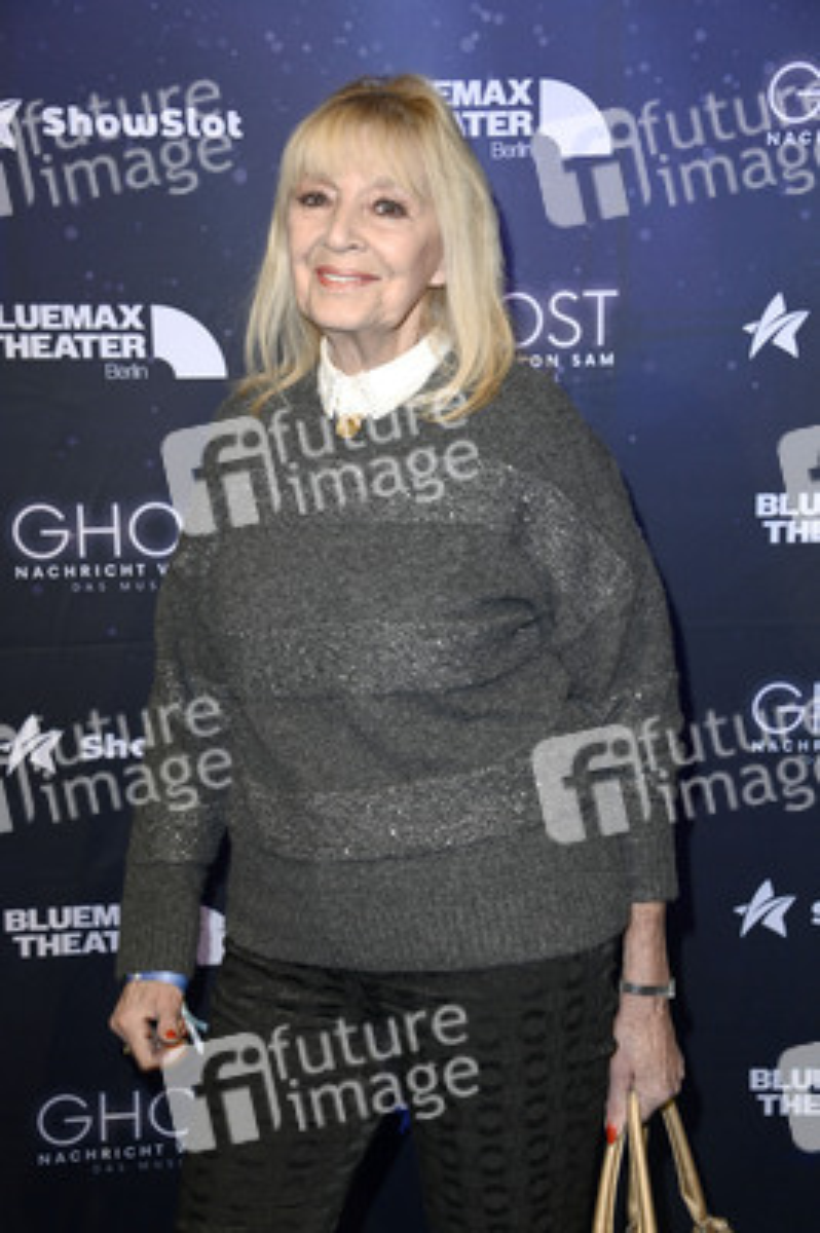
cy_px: 616
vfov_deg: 32.4
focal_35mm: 62
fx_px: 2122
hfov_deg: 21.9
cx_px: 410
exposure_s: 1/125
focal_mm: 62
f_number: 5.6
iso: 1000
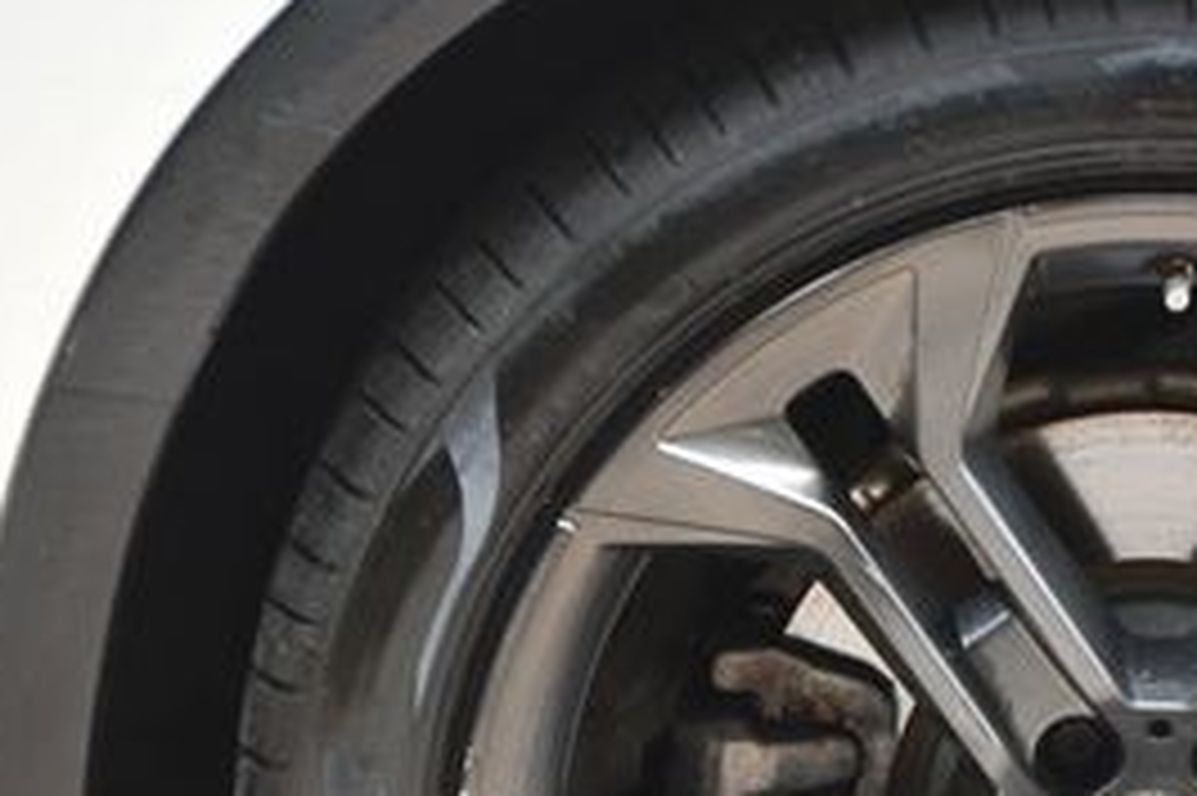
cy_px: 800
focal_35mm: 281
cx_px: 1120
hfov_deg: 7.3
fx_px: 9337
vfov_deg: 4.9
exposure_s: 1/250
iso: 800
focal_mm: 78
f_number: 4.8
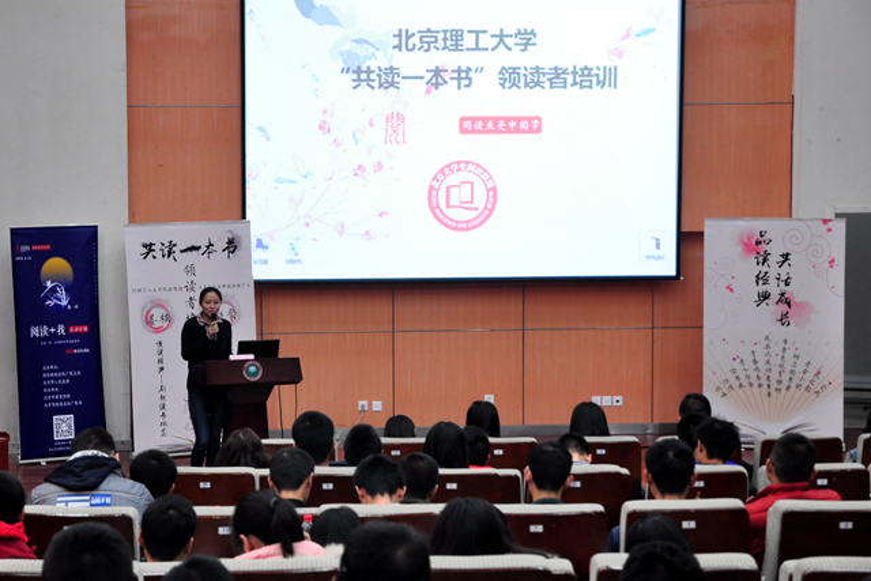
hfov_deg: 28.1
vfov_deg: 18.9
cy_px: 290
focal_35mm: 72
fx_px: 1742
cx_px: 436
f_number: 5
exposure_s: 1/20
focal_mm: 48
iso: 800
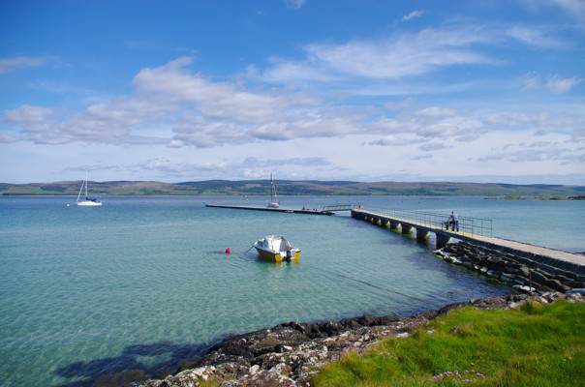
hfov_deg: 67.5
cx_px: 292
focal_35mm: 27
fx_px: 438
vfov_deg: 47.7
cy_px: 194
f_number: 8
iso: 100
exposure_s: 1/400
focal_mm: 18
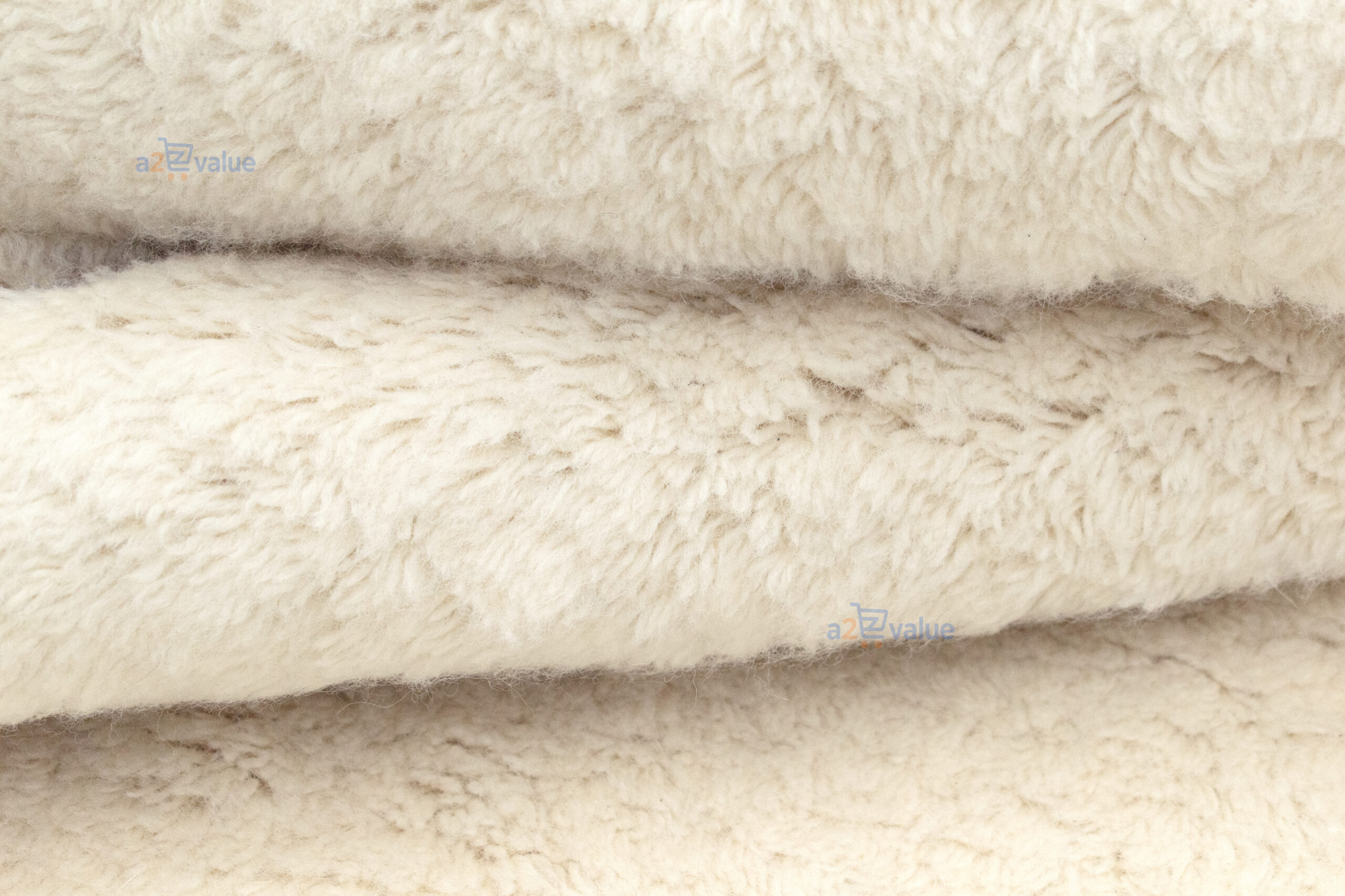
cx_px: 672
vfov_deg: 18.9
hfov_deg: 28.1
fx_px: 2690
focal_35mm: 72
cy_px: 448
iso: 800
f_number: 5.3
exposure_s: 1/160
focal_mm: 48
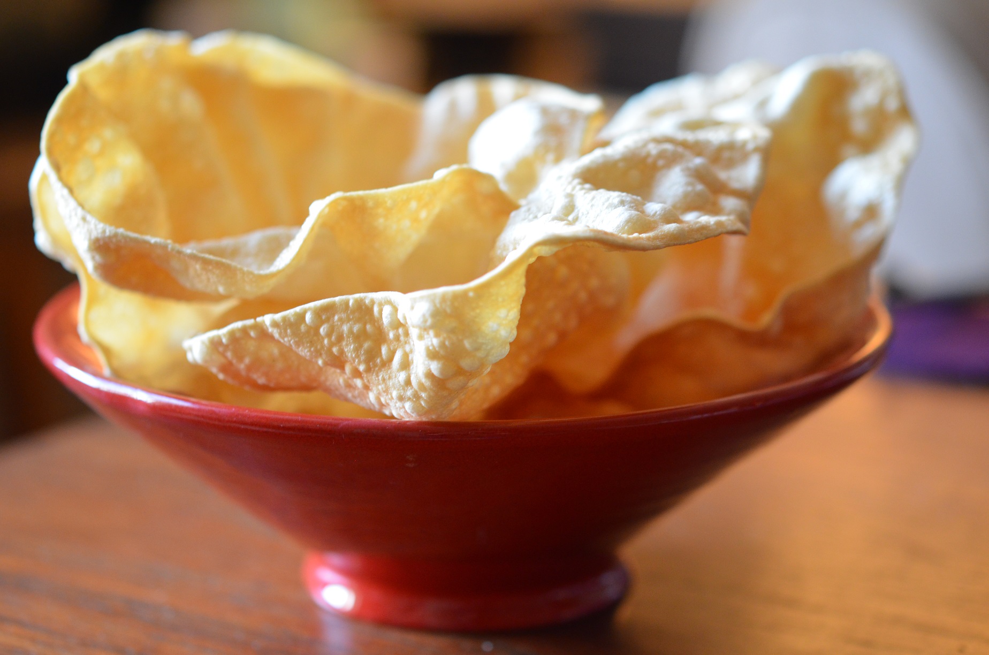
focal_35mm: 90
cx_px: 494
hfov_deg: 22.7
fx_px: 2467
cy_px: 328
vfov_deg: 15.1
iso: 1100
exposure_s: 1/125
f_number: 3
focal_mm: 60
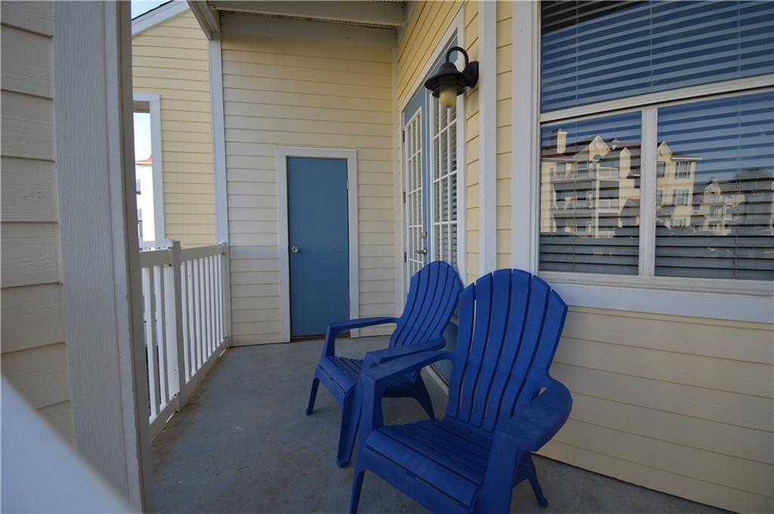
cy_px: 257
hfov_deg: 100.5
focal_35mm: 15
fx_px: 322
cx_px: 387
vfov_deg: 77.2
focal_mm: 10
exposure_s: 1/125
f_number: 5.6
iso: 100
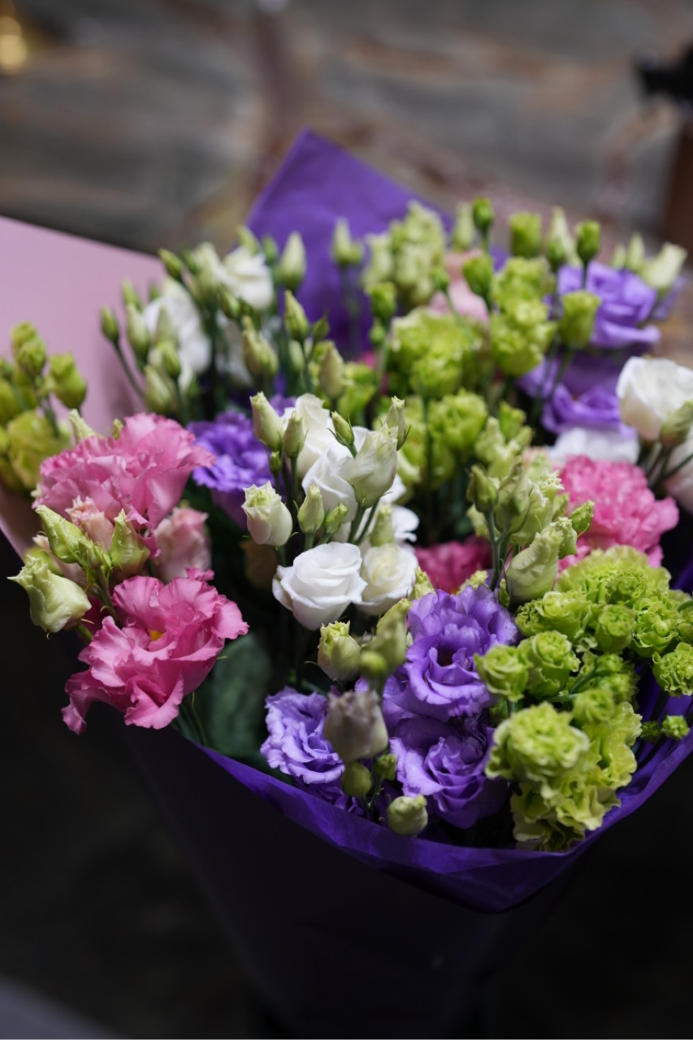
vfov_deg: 39.6
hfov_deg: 27.0
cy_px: 520
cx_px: 346
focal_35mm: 50
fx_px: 1444
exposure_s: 1/50
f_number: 2.8
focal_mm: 50
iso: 125
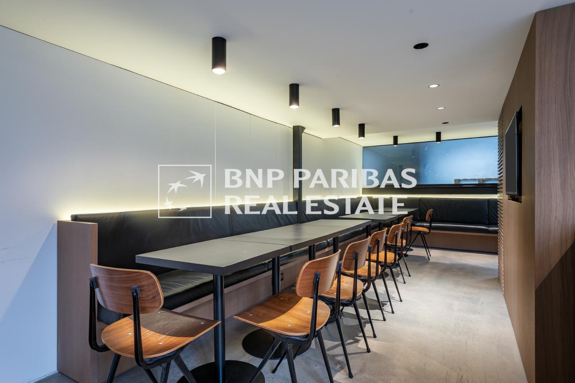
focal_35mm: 20
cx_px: 288
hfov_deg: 84.0
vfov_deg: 62.0
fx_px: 319
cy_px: 192
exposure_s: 1/5
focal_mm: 20
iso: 200
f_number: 11
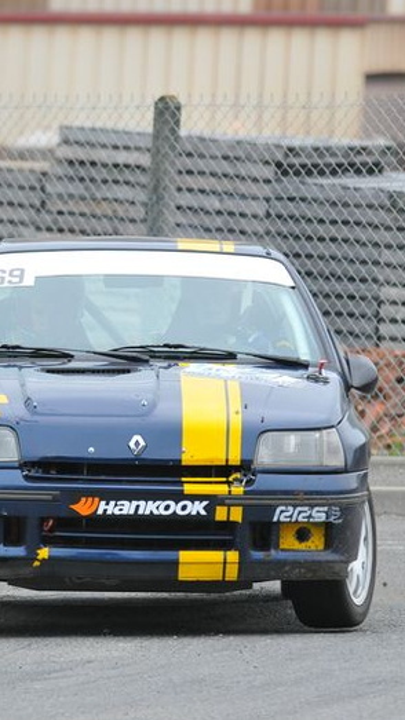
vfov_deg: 4.3
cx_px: 127
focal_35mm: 499
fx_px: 9531
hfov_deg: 2.4
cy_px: 360
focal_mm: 210
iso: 1000
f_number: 5.6
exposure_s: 1/800
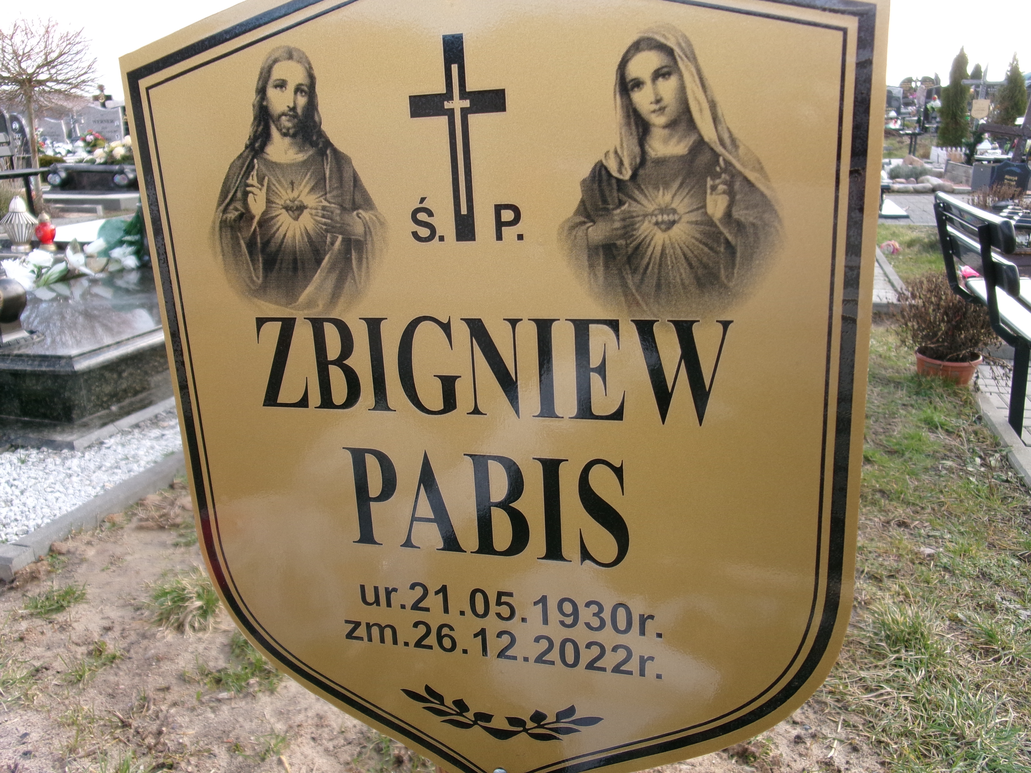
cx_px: 516
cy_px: 386
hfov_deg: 63.4
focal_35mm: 28
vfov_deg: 49.7
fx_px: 834
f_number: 3.9
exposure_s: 1/150
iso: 100
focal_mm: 5.1
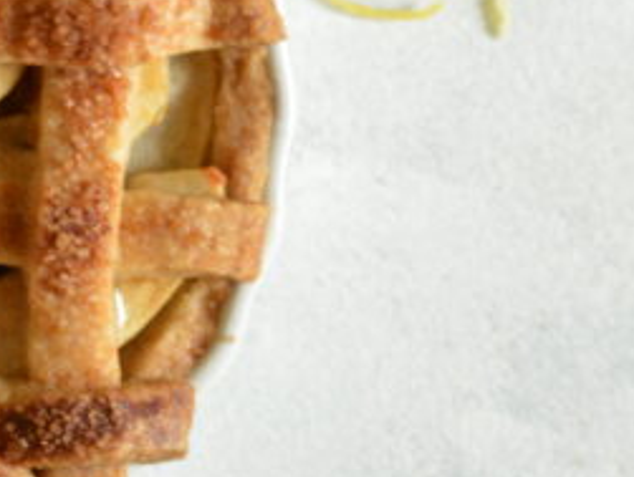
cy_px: -641
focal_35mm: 617
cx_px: 62
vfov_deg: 2.4
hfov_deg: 3.2
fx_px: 11316
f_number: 5.6
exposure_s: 1/80
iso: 200
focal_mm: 105
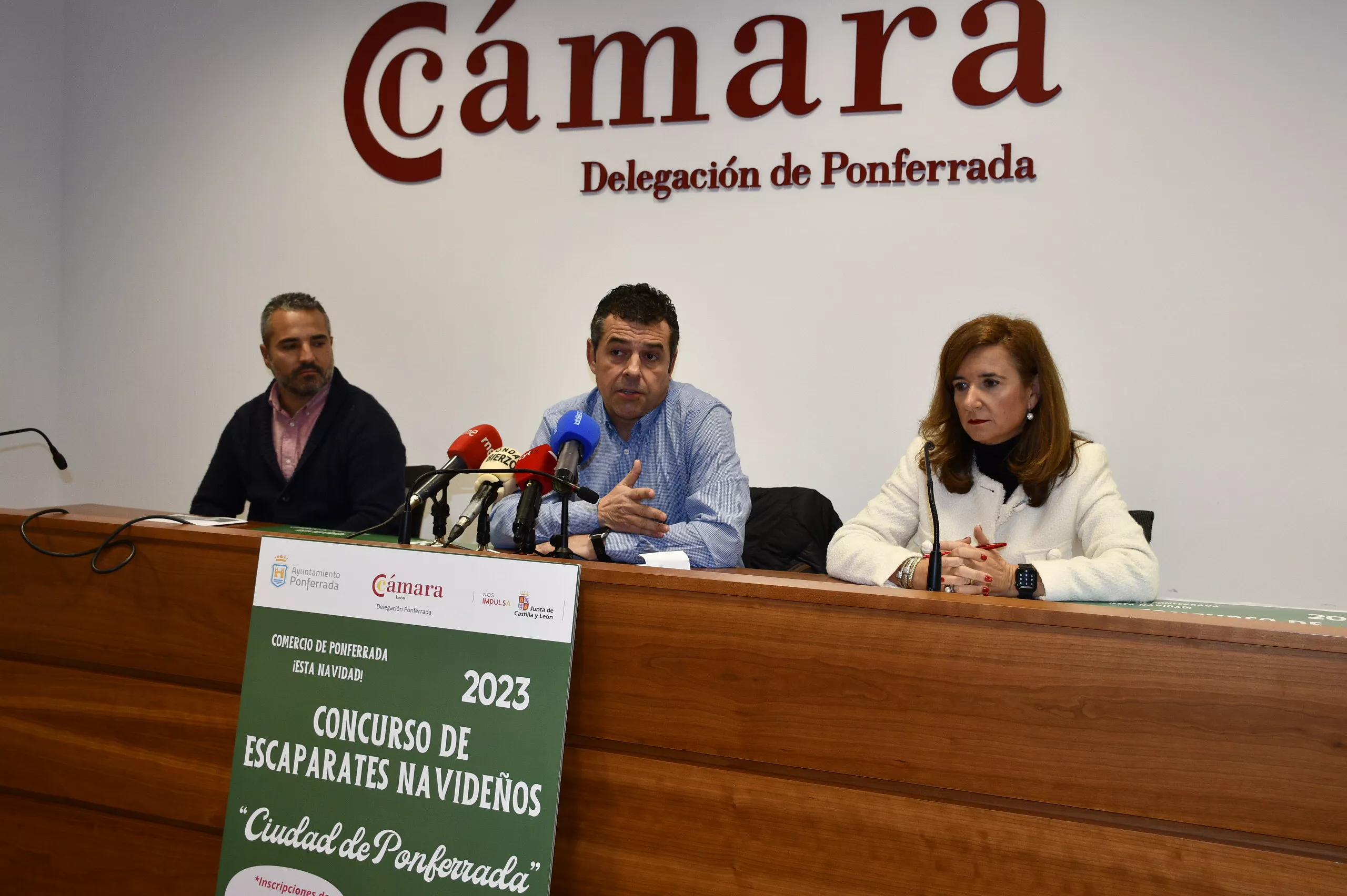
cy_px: 448
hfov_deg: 55.8
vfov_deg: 38.8
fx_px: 1271
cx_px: 674
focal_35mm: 34
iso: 400
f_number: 3.8
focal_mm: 23
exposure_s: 1/60
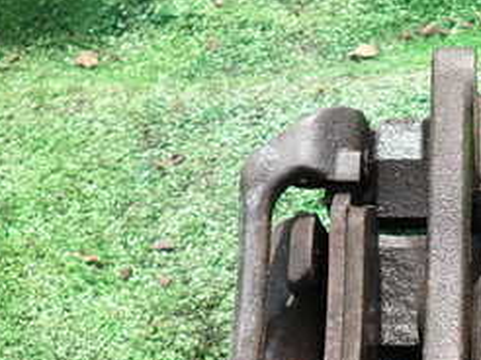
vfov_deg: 23.7
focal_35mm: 61
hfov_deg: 30.3
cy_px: 282
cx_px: 434
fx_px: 847
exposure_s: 1/125
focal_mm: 4.5
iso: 100
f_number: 5.6
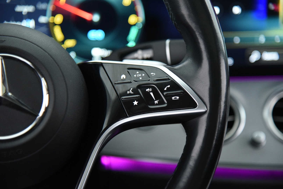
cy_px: 94
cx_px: 142
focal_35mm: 110
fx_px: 865
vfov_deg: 12.5
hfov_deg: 18.6
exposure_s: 1/25
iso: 4000
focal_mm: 110
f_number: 4
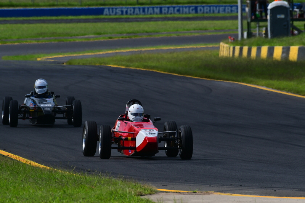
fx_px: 6098
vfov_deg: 1.9
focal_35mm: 720
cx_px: 152
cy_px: 102
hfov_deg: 2.9
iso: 250
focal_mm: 480
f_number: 11
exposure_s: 1/640
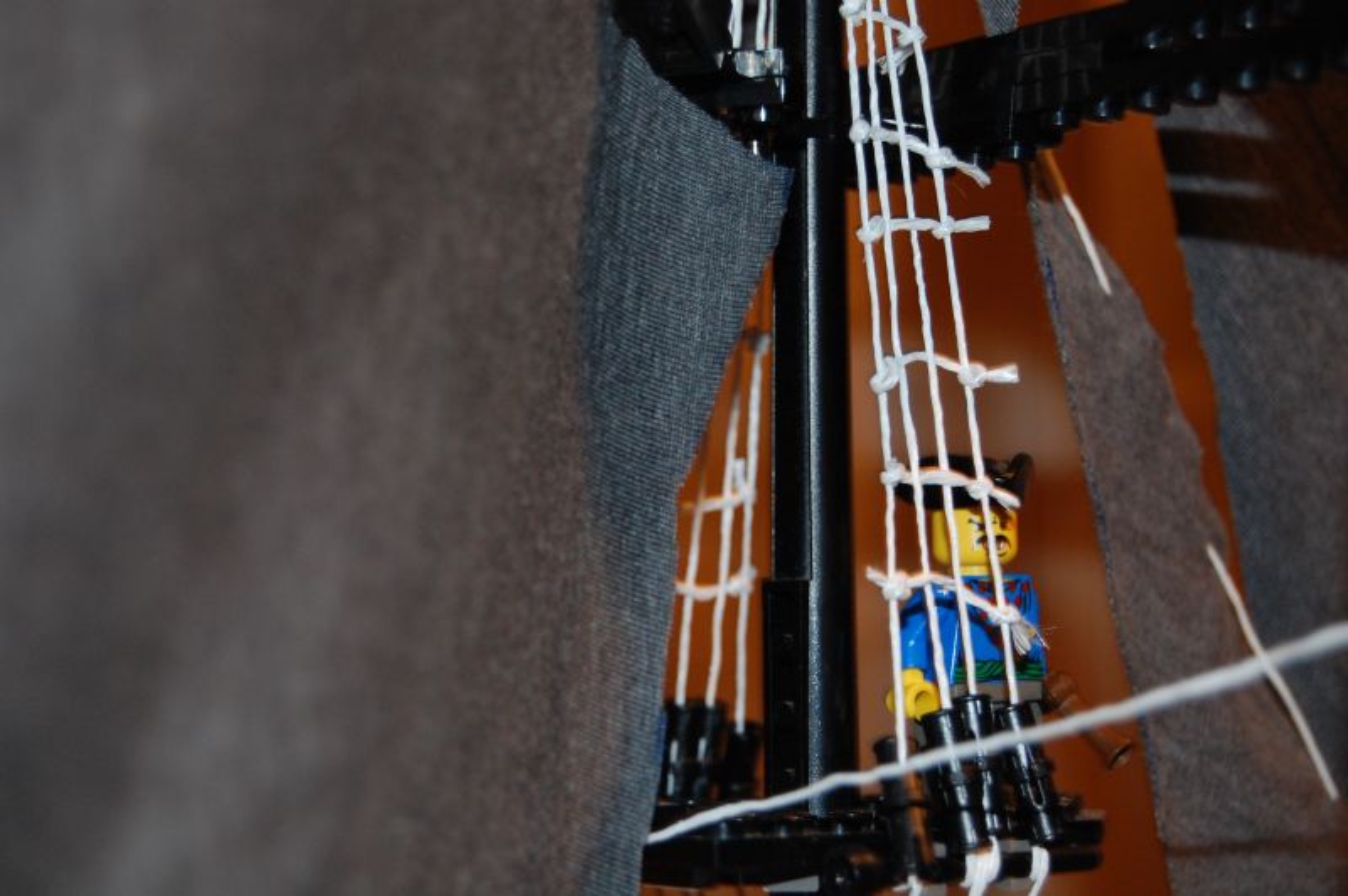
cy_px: 448
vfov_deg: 16.5
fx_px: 3087
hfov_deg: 24.6
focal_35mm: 82
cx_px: 674
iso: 800
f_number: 5.6
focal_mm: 55
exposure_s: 1/10
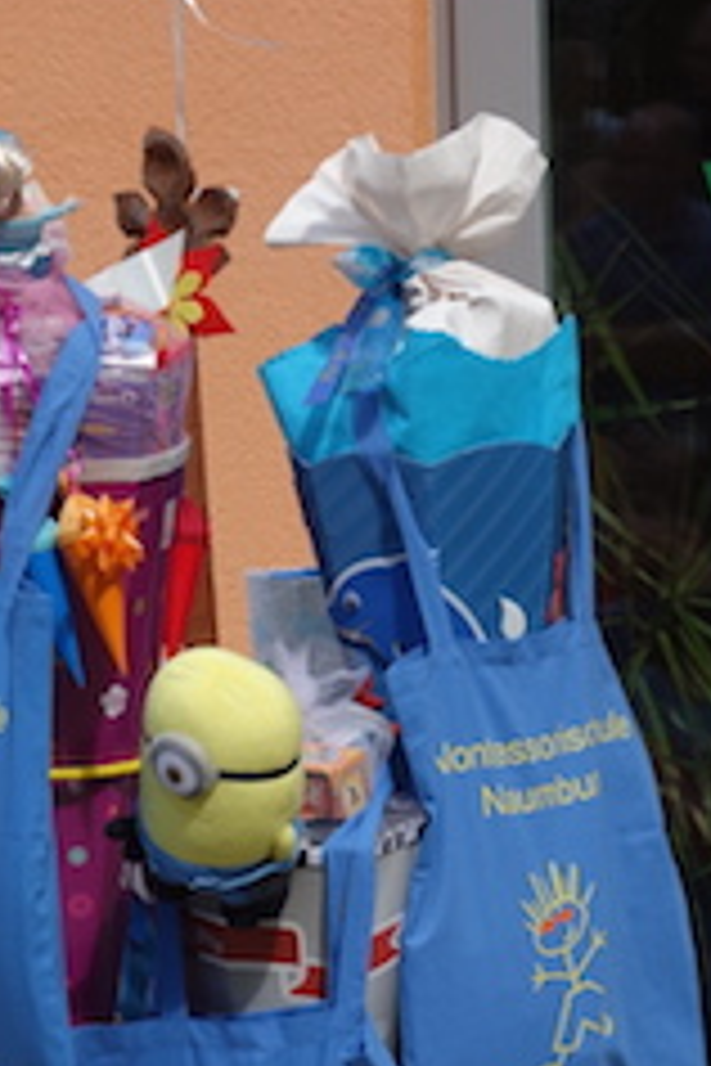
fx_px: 6458
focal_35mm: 218
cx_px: 230
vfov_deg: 9.4
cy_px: 1102
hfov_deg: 6.3
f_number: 5.6
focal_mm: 31.83
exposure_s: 1/500
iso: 125
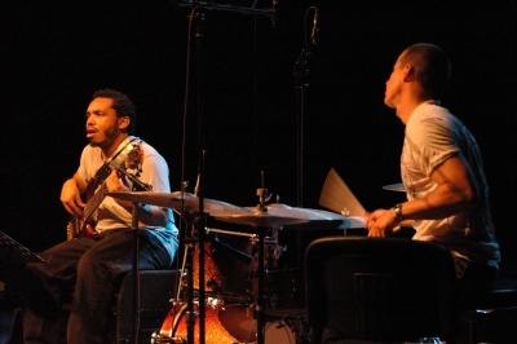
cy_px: 172
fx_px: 1614
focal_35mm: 112
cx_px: 258
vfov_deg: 12.2
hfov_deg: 18.2
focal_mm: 75
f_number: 5.3
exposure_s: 1/30
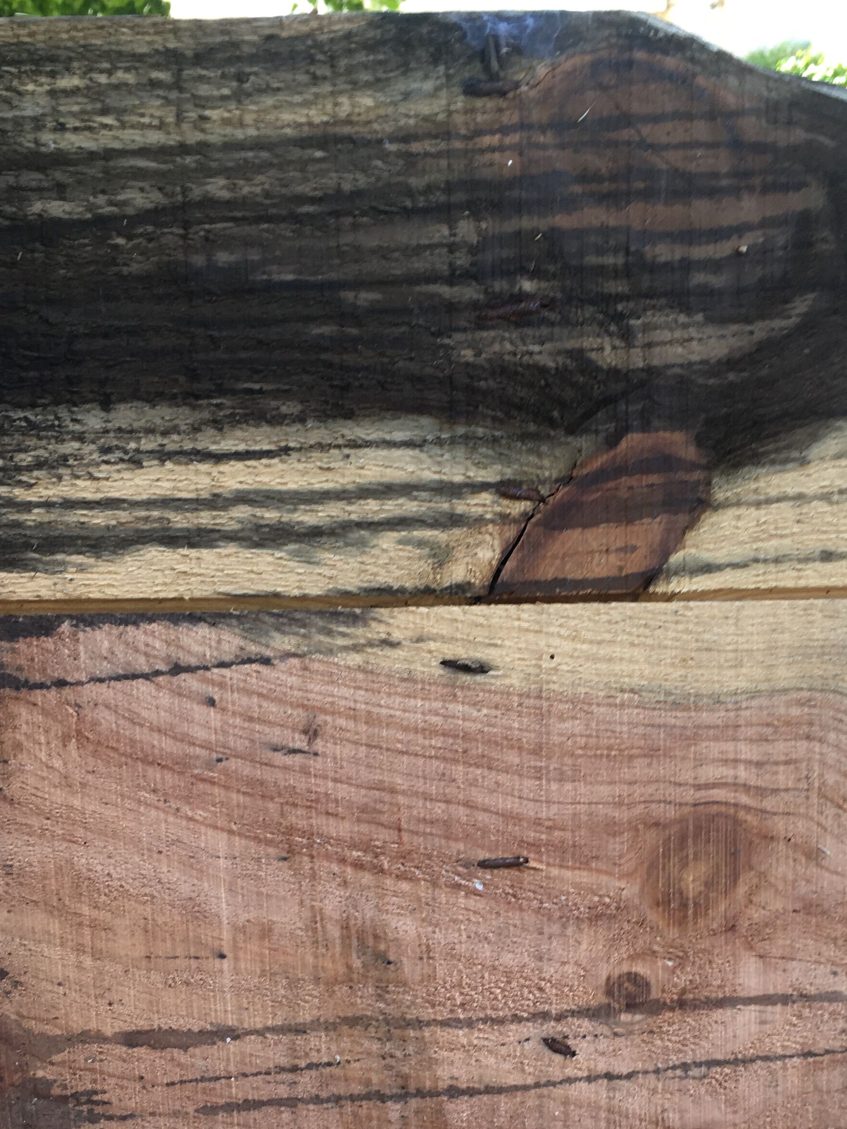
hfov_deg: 29.0
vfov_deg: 36.9
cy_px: 895
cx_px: 509
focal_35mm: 50
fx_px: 1631
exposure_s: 1/50
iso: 25
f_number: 2.2
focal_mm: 4.15
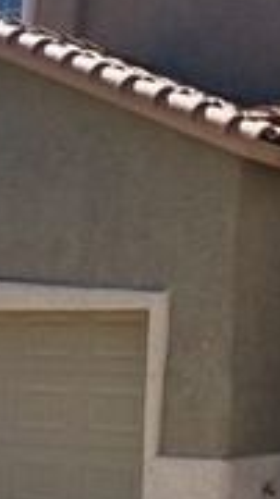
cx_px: 383
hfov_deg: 13.2
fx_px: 1164
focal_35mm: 88
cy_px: 121
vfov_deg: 23.9
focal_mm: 4.15
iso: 32
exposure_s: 1/1866
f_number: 2.2
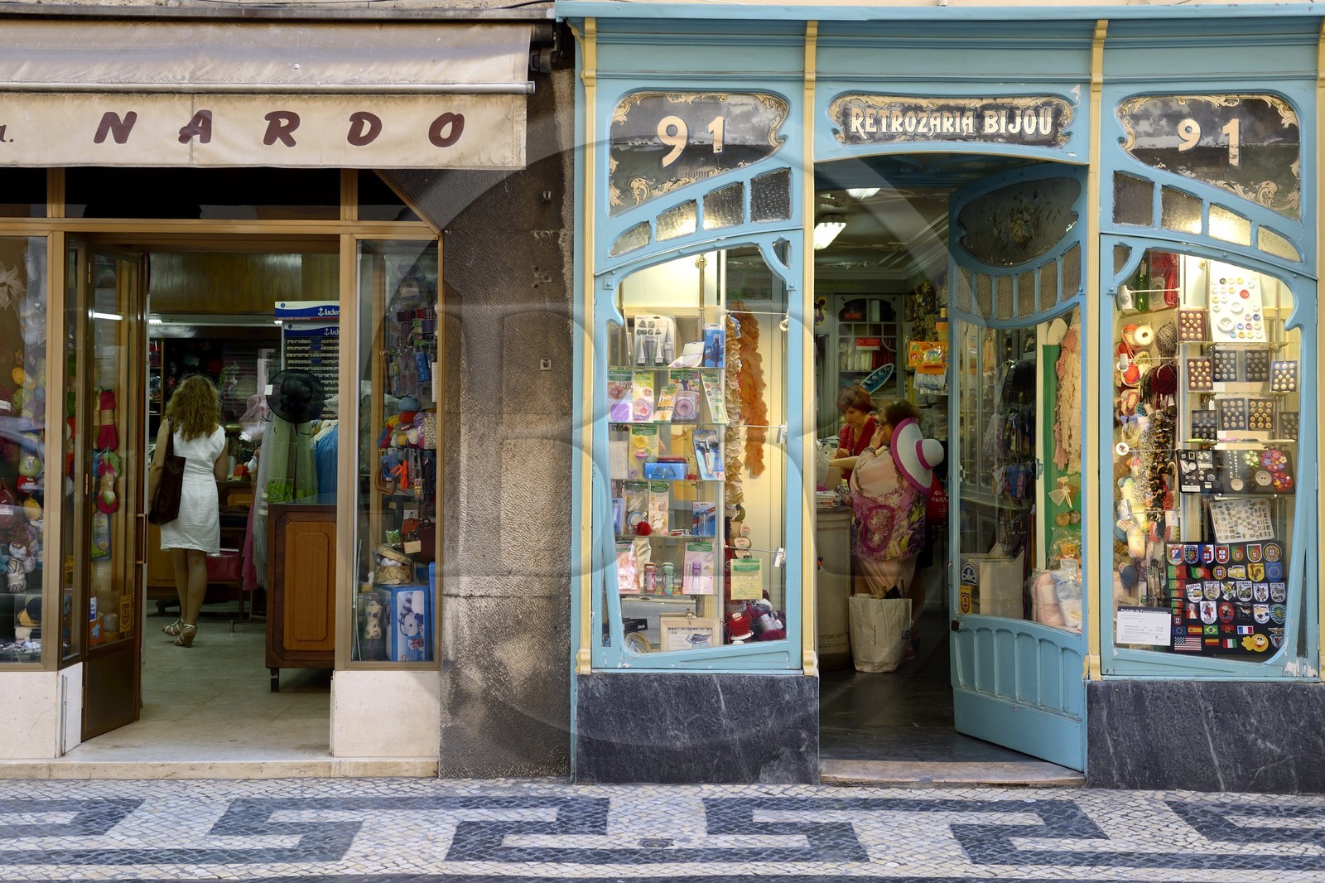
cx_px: 662
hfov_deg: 44.5
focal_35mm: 44
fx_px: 1619
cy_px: 442
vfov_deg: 30.5
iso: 400
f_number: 5.6
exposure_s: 1/80
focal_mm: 44
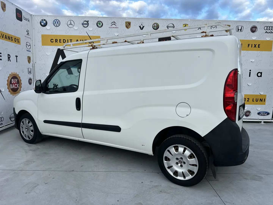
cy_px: 102
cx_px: 136
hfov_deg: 71.6
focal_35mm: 24
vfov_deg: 56.8
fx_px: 189
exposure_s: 1/1473
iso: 80
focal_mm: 6.86
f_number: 1.78
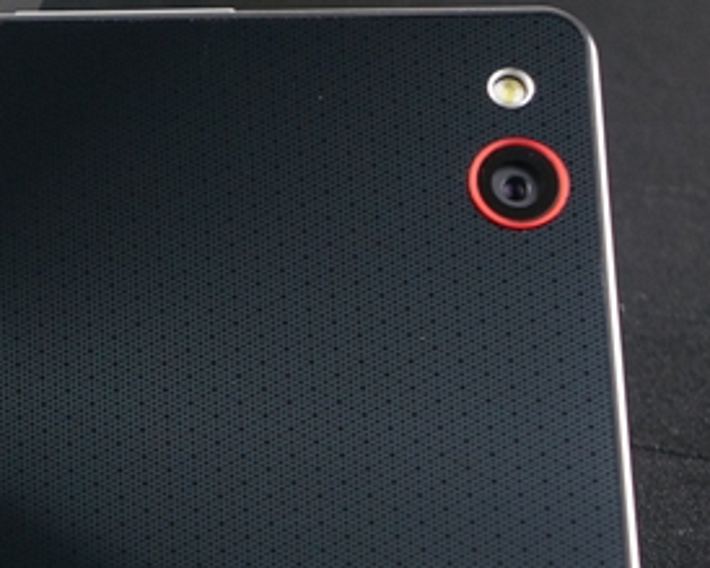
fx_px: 5183
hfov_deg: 7.6
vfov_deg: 6.3
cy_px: 140
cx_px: -466
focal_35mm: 247
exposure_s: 1/40
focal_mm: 47
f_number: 5
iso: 400
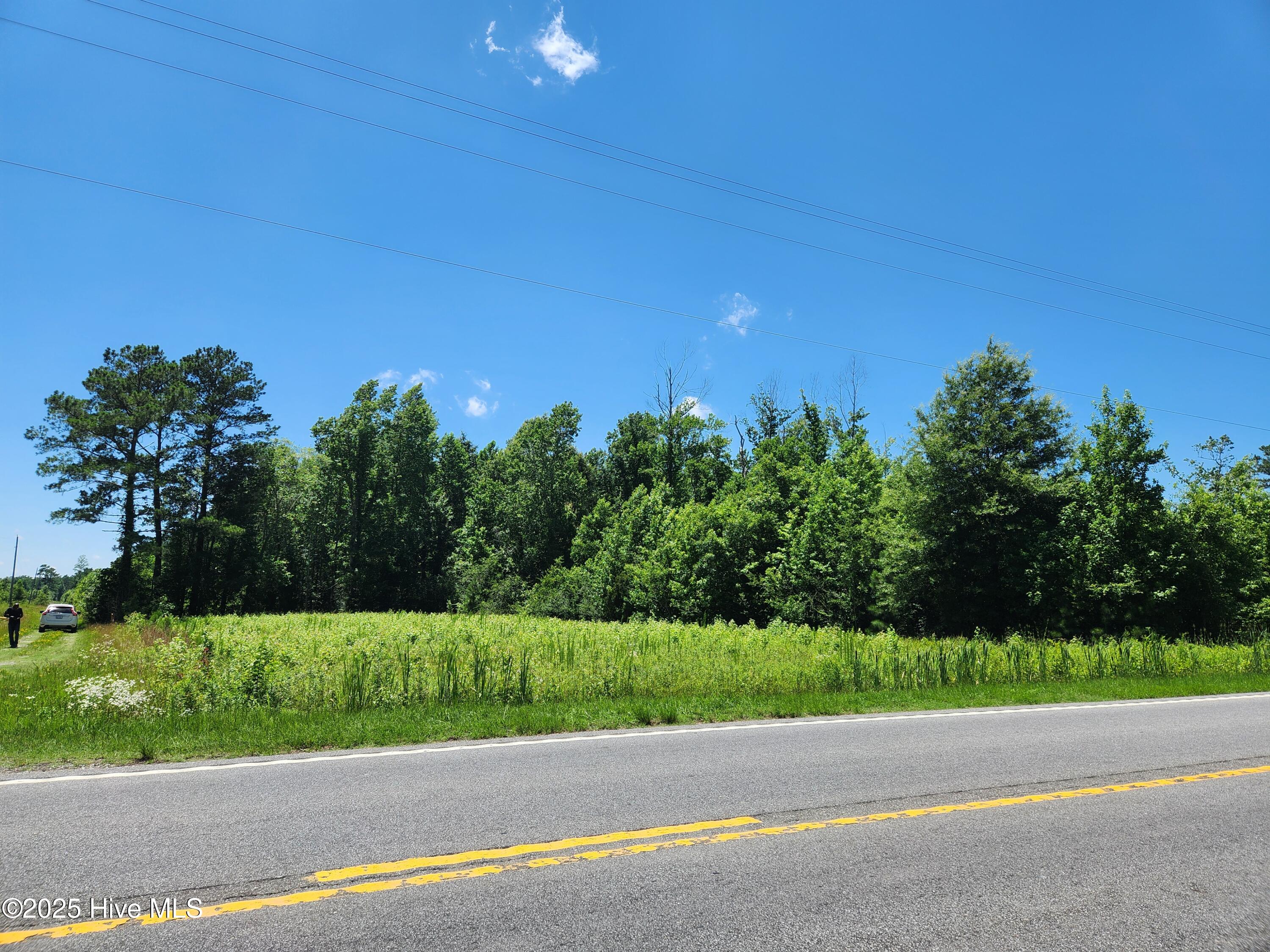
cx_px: 635
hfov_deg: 73.9
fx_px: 844
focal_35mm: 23
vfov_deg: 58.9
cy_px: 476
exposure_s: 1/1372
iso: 20
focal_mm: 5.4
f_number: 1.8
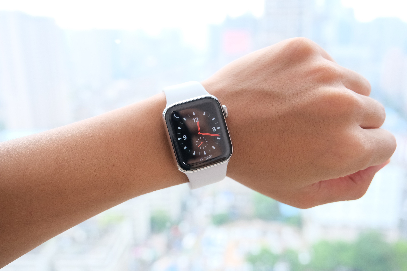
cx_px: 200
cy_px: 132
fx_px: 384
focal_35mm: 34
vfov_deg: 38.9
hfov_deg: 55.8
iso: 1600
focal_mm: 22.3
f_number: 4
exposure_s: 1/250
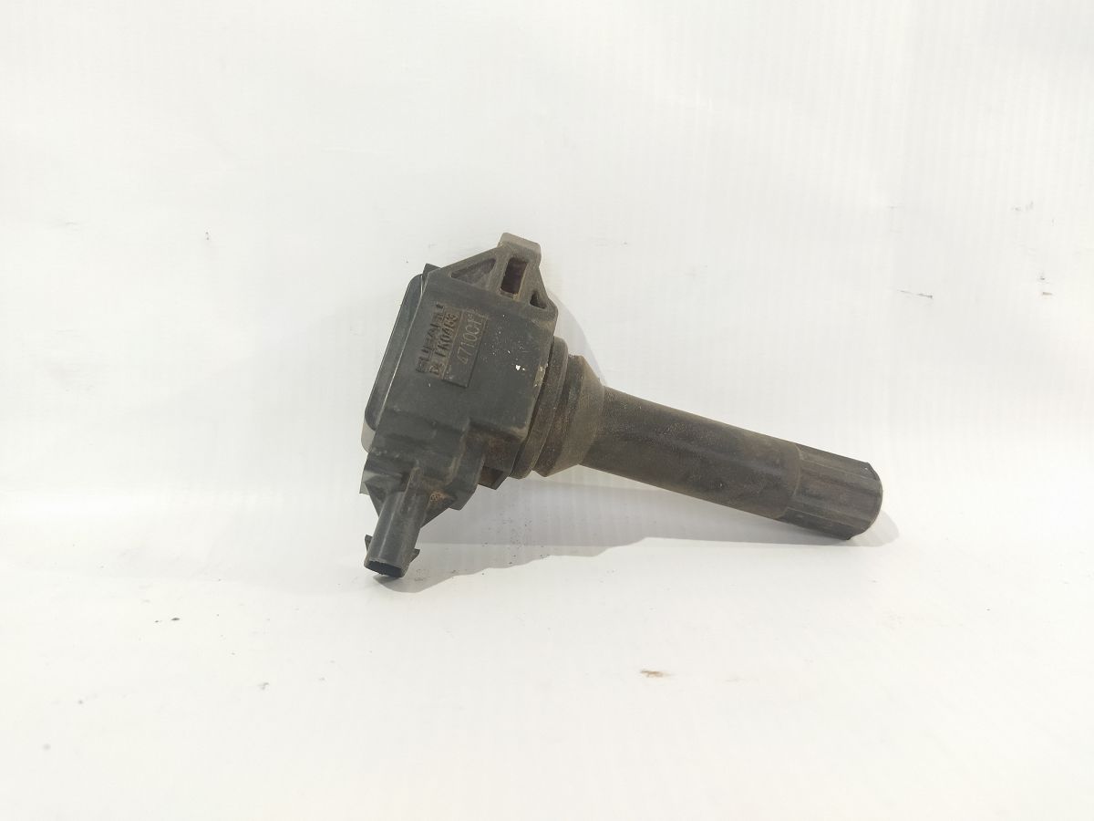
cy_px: 410
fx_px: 853
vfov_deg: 51.4
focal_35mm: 27
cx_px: 547
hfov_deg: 65.3
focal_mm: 4.71
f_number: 1.79
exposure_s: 1/50
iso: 316
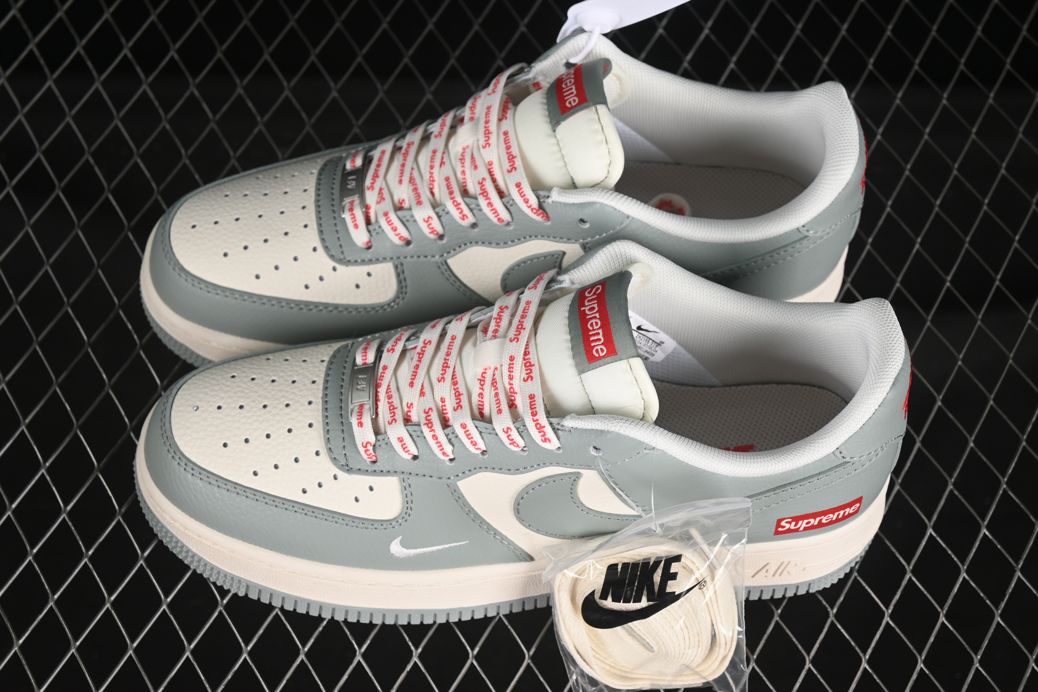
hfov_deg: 27.0
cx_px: 519
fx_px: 2162
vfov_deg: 18.2
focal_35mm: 75
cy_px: 346
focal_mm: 50
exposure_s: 1/60
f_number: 7.1
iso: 160
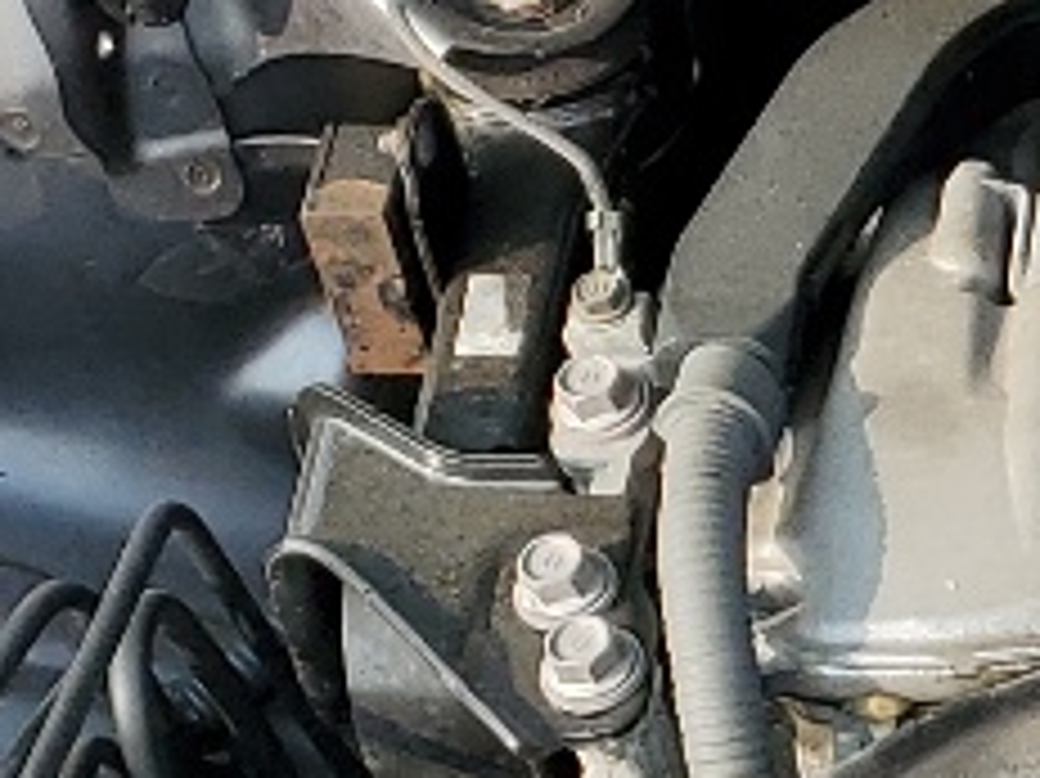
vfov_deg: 8.0
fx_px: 5405
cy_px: 1295
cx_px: 2422
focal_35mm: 180
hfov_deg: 9.8
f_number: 1.5
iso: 50
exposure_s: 1/1000
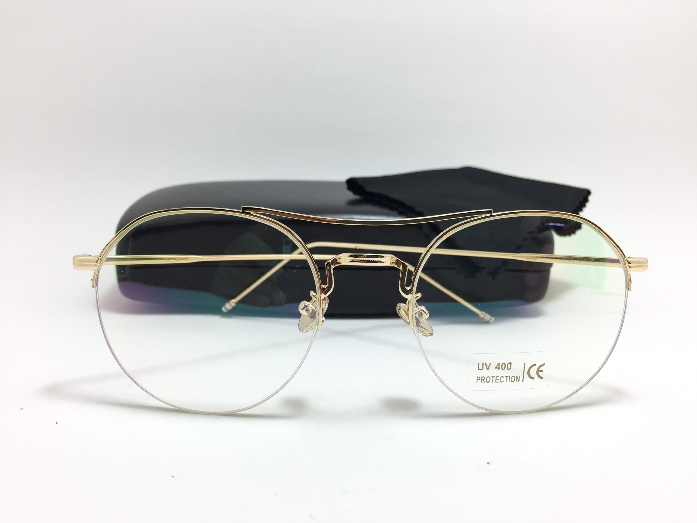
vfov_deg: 48.2
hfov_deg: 61.7
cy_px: 262
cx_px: 348
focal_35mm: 29
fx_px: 584
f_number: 2.2
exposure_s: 1/100
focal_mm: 4.15
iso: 40
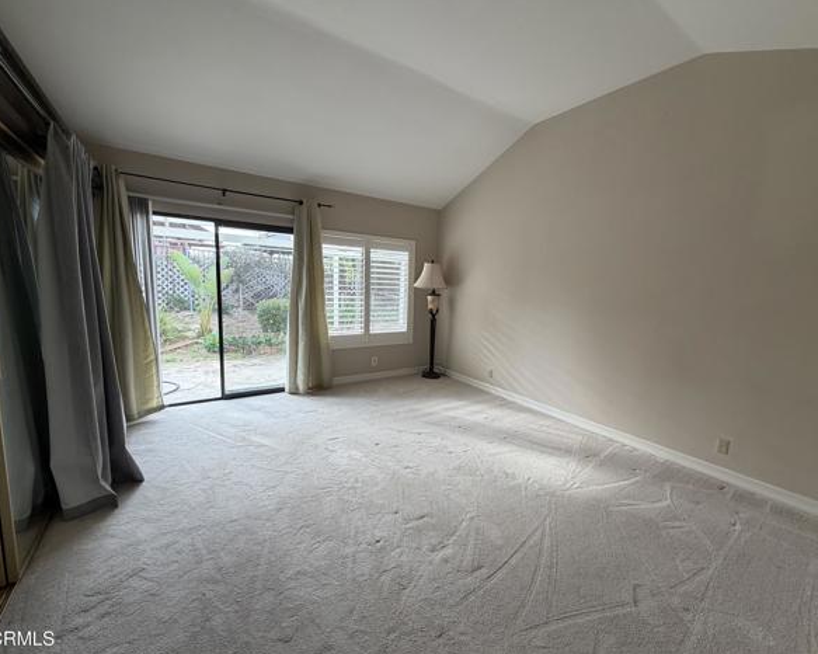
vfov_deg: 84.0
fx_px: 363
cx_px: 436
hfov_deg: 96.7
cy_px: 333
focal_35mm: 15
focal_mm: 2.22
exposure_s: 1/121
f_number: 2.2
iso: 100
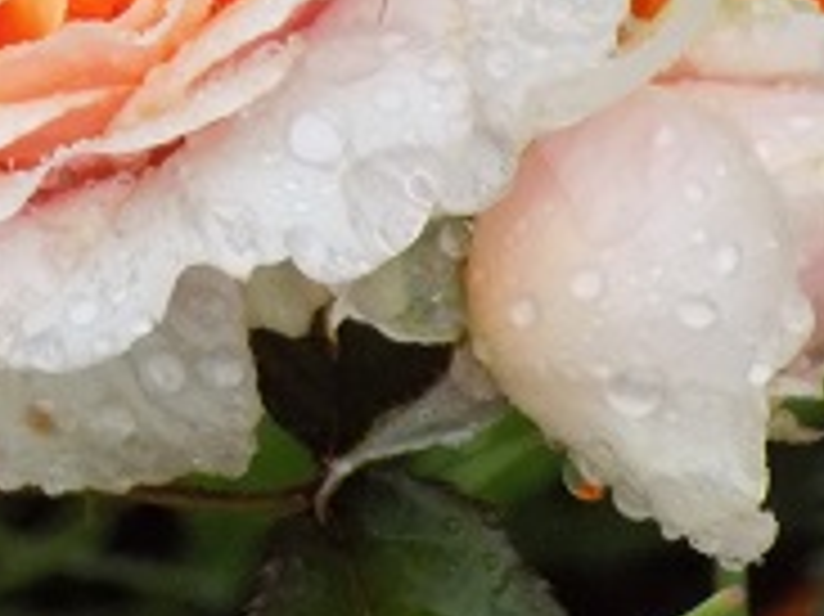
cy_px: -130
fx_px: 11870
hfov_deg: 4.0
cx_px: -23
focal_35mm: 499
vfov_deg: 3.0
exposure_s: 1/30
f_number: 5.4
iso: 400
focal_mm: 33.7
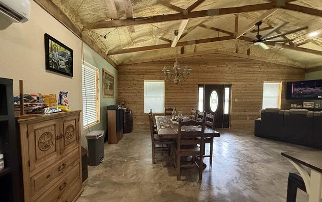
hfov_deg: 101.4
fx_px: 132
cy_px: 107
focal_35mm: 15
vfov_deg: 74.8
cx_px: 160
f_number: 2.2
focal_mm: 2.22
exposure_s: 1/60
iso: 640
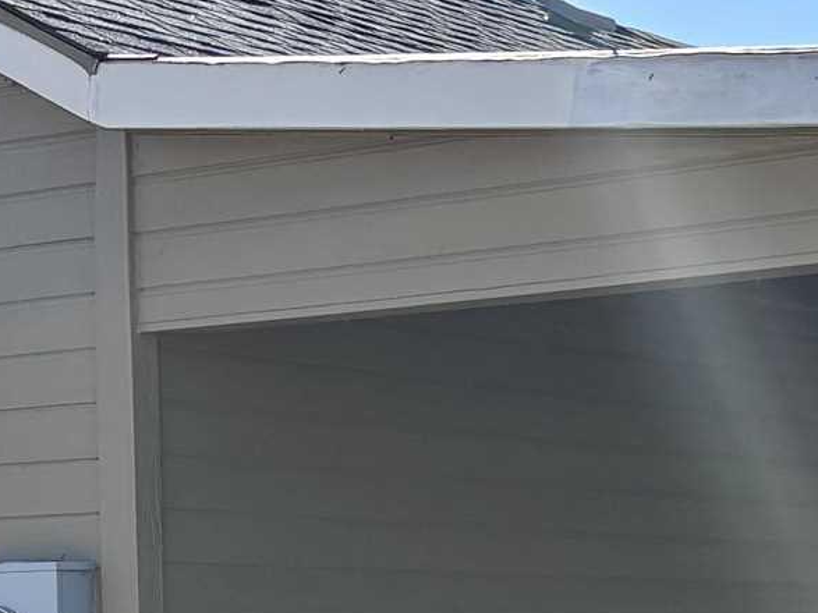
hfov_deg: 14.5
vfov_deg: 10.6
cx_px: 453
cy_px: 812
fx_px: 3213
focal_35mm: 136
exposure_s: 1/3021
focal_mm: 5.96
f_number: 1.6
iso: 50
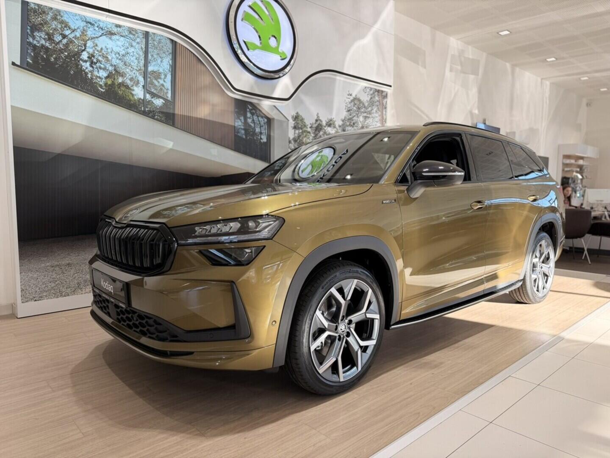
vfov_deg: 56.8
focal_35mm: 24
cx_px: 305
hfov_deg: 71.6
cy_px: 229
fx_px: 423
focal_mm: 6.76
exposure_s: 1/192
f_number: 1.78
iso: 80
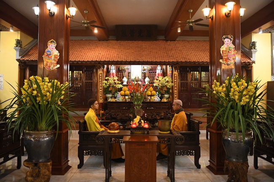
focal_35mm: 30
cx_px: 137
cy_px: 91
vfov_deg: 43.6
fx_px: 228
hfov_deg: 61.9
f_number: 2.8
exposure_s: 1/125
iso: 5000
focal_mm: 30
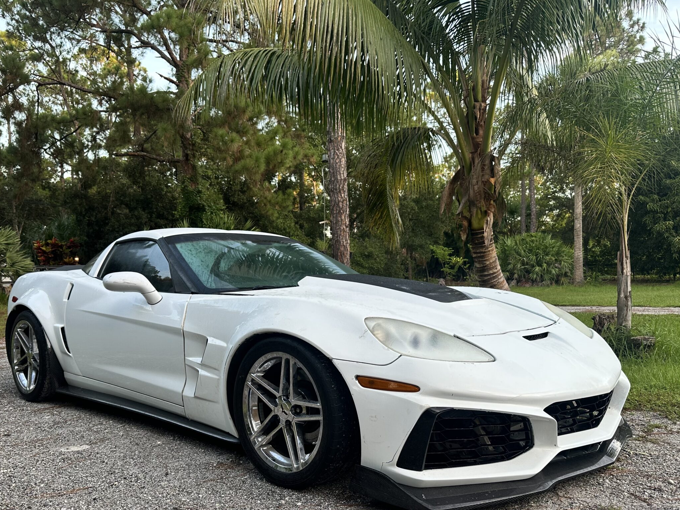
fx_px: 589
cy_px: 308
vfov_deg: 46.5
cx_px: 321
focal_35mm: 30
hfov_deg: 59.9
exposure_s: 1/121
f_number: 1.78
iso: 80
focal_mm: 6.86
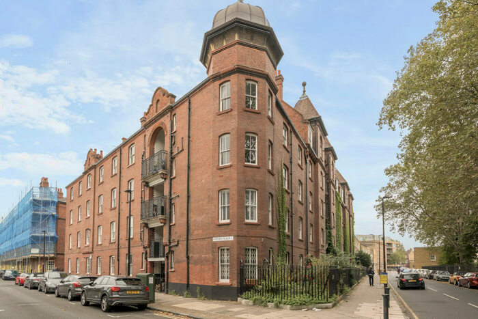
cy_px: 160
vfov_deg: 70.5
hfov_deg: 93.3
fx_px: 226
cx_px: 239
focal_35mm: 17
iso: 160
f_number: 8
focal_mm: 17
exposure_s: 1/100
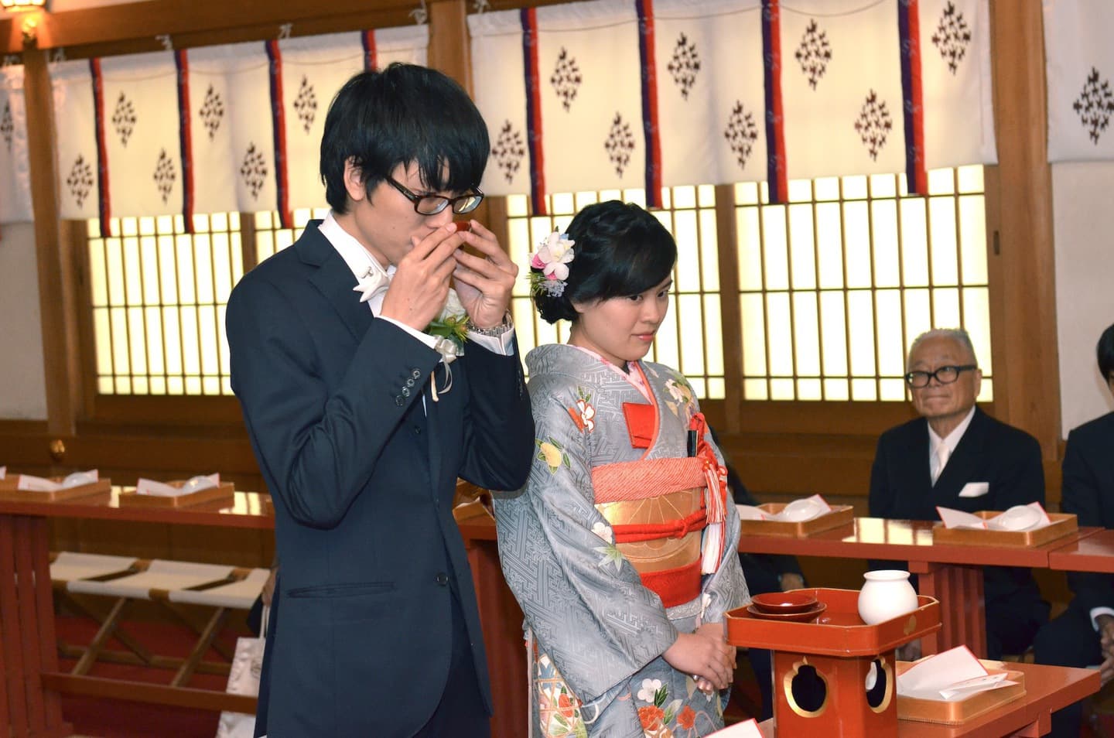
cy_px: 369
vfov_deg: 18.8
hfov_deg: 28.1
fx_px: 2224
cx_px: 557
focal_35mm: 72
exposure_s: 1/60
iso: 2000
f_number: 4
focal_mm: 48
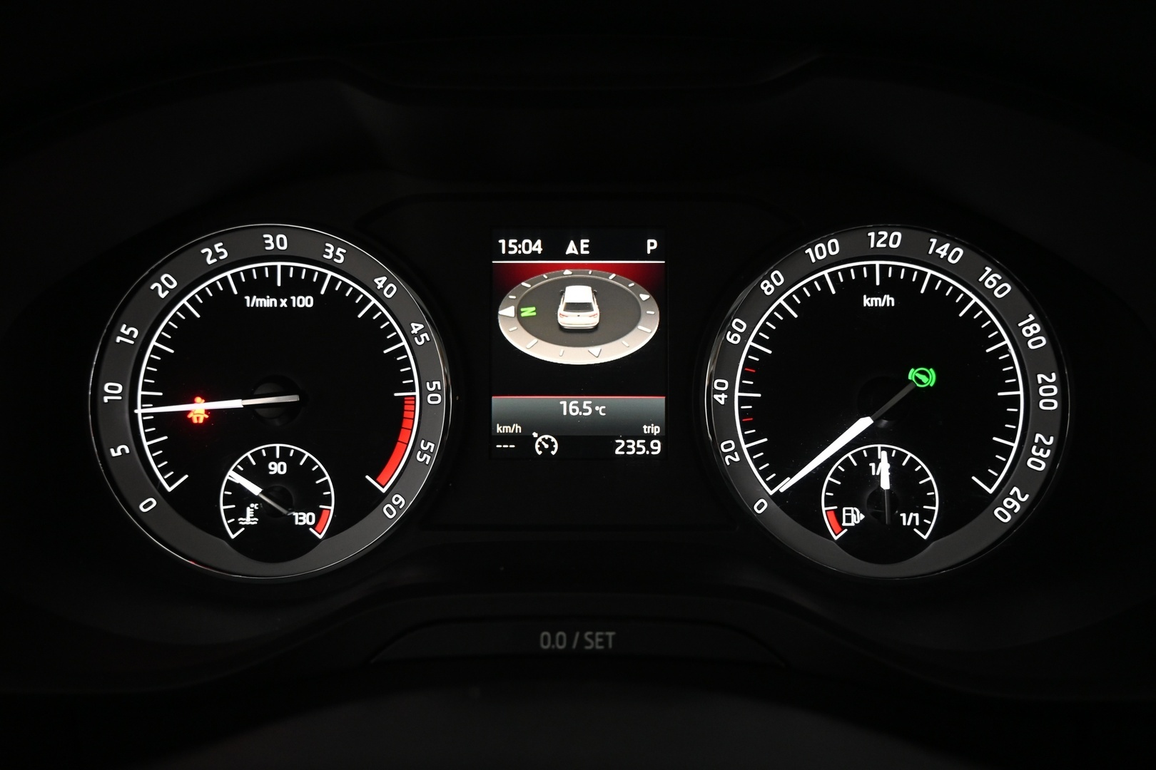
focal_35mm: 30
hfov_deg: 61.9
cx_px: 578
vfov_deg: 43.6
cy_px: 385
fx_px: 963
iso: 1600
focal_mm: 20
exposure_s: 1/30
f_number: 3.8
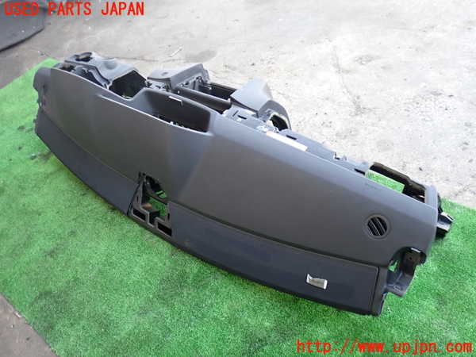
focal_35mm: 30
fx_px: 413
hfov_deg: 60.0
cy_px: 178
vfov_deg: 46.8
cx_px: 238
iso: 200
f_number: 2.3
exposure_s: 1/30
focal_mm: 5.4
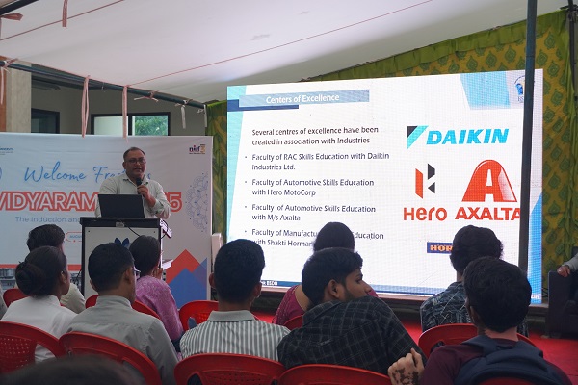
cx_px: 289
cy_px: 192
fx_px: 771
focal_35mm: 48
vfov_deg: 28.1
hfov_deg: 41.1
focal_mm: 32
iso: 1250
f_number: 4.5
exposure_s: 1/160
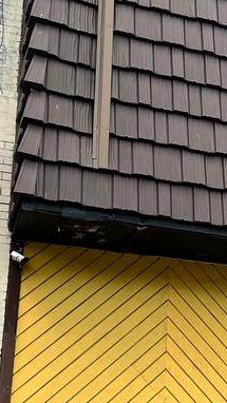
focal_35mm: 80
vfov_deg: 26.2
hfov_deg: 14.7
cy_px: 303
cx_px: 252
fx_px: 856
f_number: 1.5
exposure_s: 1/197
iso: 40
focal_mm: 5.7
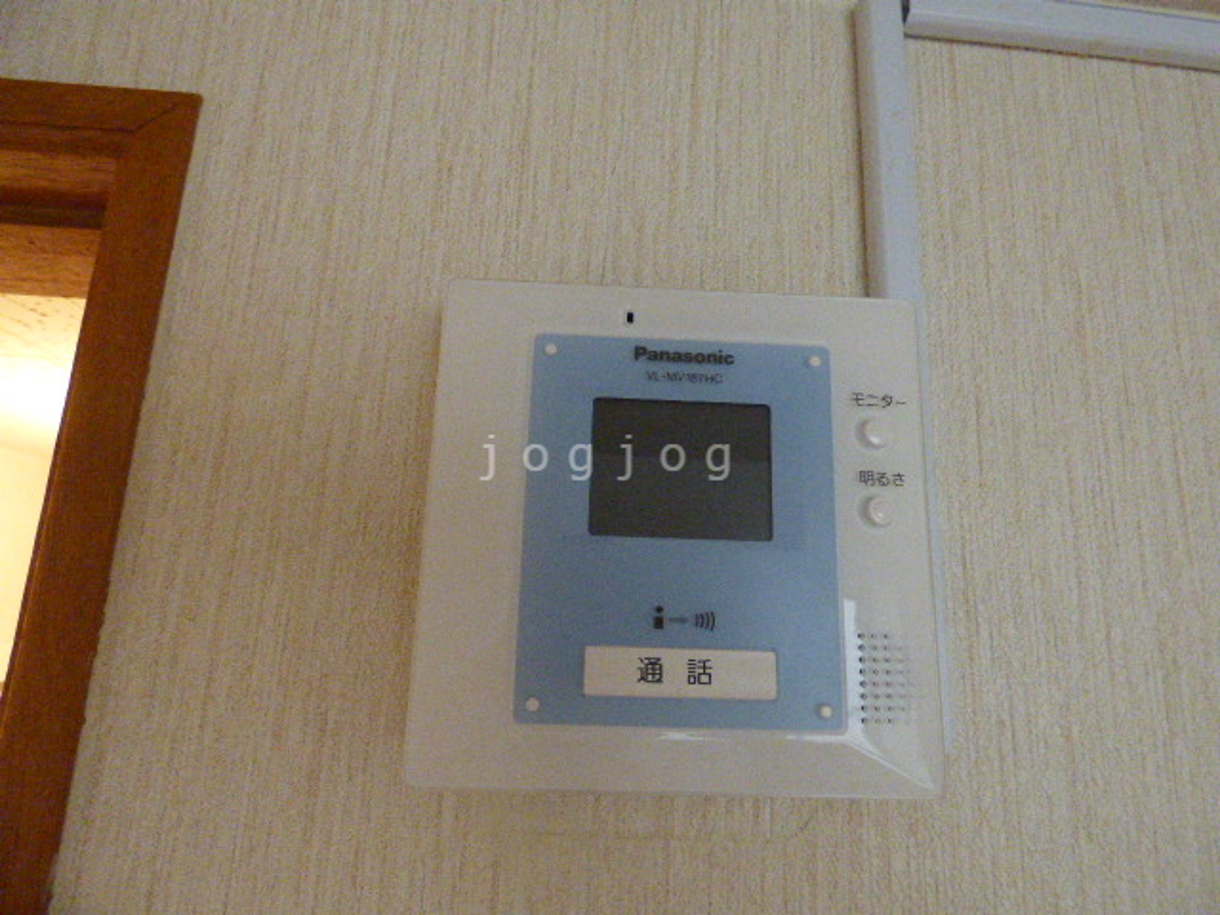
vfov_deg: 66.0
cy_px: 458
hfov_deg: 81.7
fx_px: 705
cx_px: 610
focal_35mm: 20
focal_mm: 3.58
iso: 1600
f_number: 2.8
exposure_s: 1/100
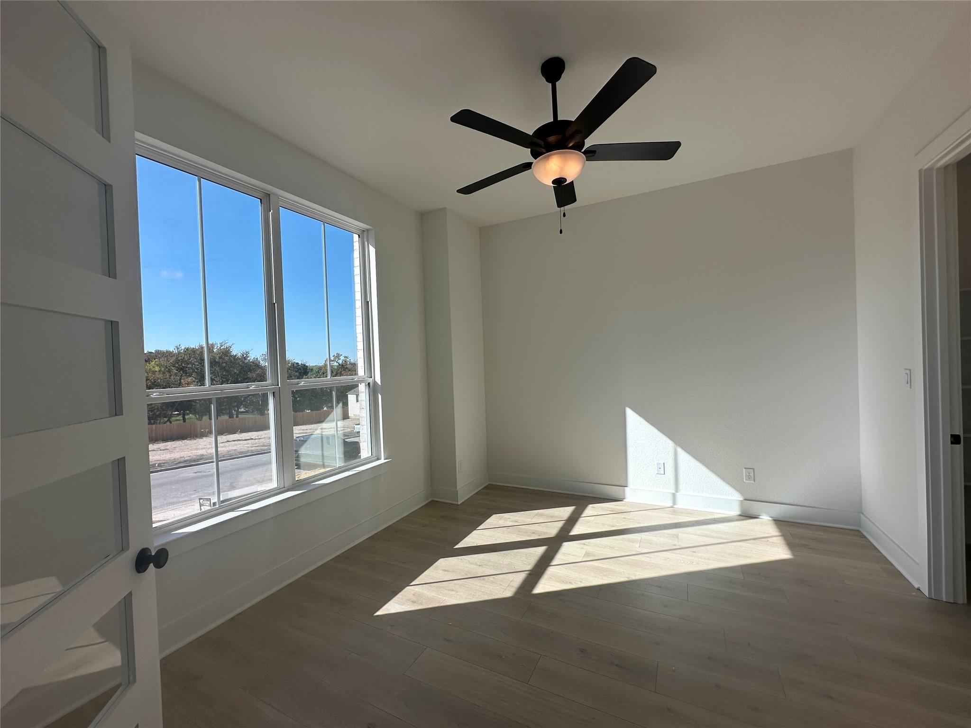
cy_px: 364
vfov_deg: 85.7
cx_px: 486
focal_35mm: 14
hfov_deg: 102.1
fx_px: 393
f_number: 2.2
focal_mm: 2.22
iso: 40
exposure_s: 1/903
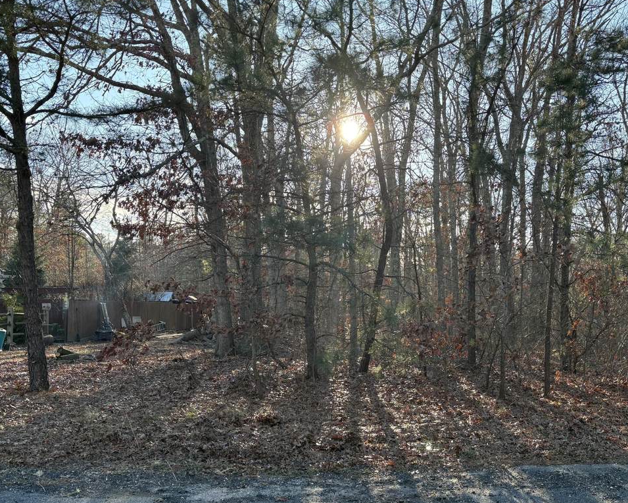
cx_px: 396
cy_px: 286
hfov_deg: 52.2
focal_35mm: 34
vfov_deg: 43.3
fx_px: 632
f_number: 1.6
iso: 64
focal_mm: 5.96
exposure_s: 1/667
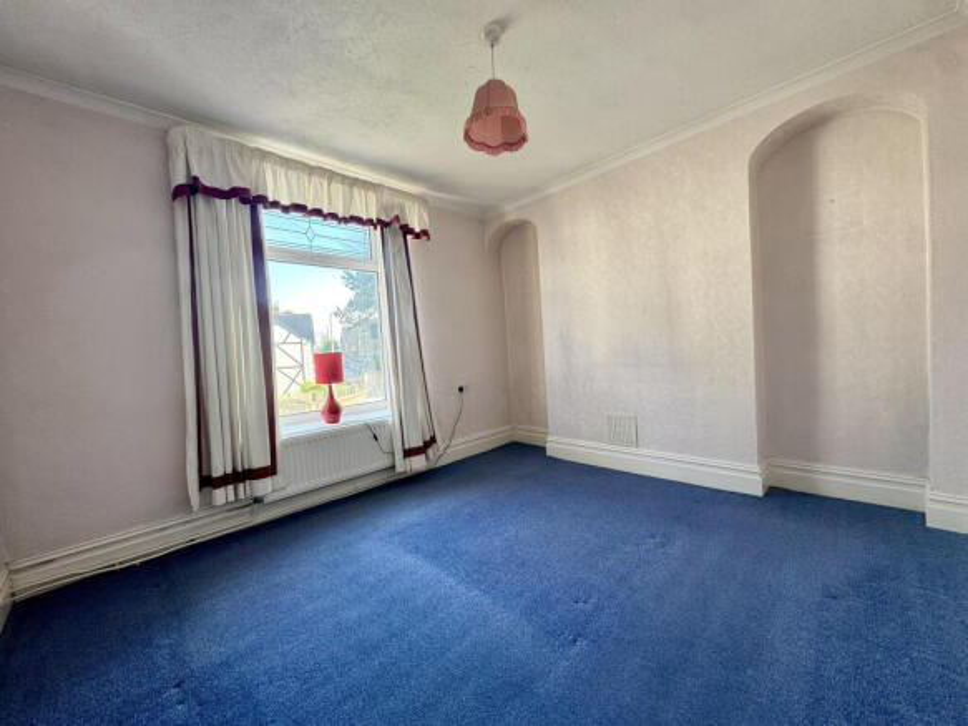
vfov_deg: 85.7
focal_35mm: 14
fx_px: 391
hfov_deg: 102.1
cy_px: 363
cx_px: 484
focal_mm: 2.22
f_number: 2.2
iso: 64
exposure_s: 1/99
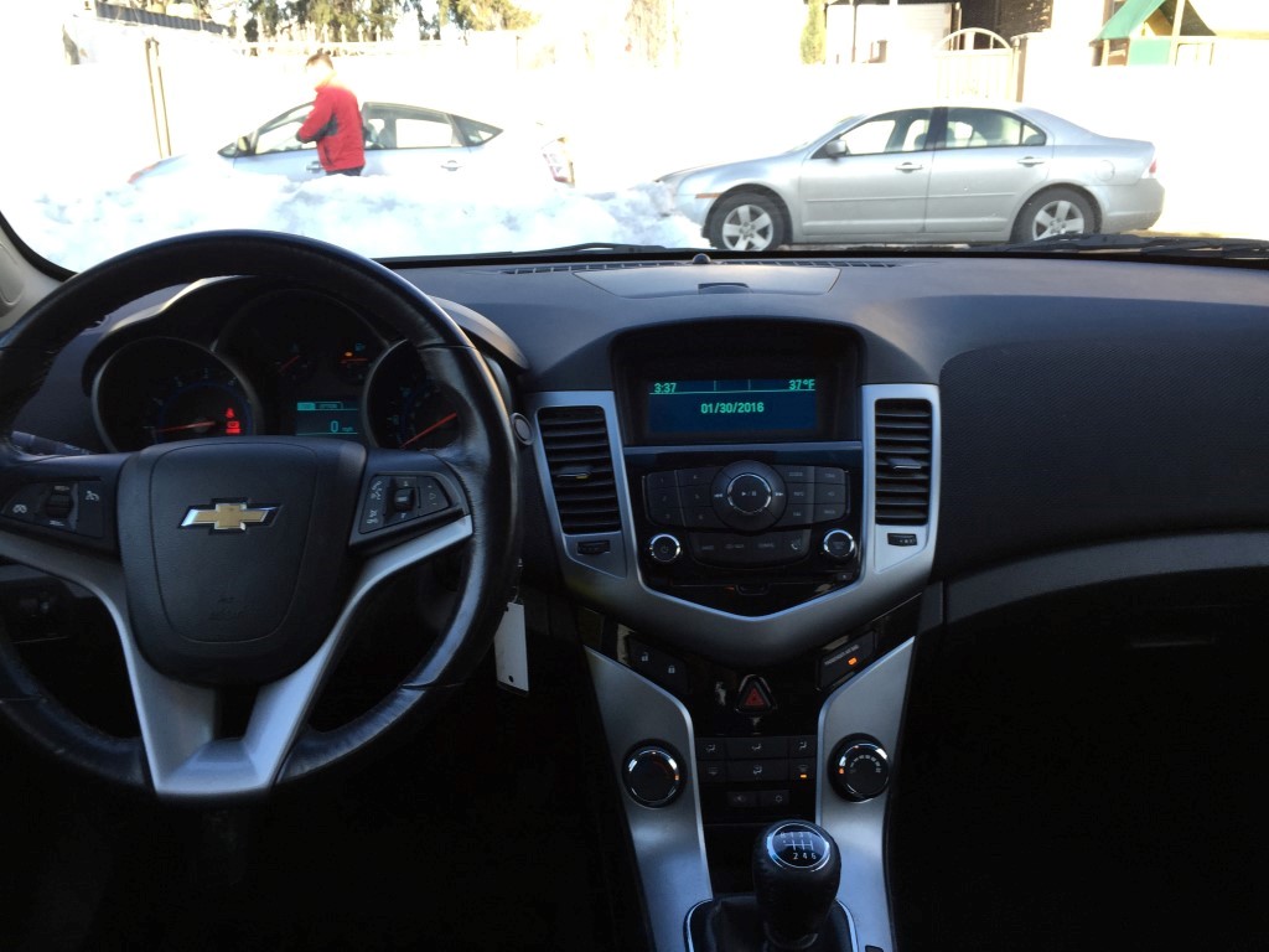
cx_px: 634
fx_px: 1063
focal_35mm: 29
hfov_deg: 61.7
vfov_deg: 48.2
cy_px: 476
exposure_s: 1/125
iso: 32
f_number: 2.2
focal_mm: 4.15
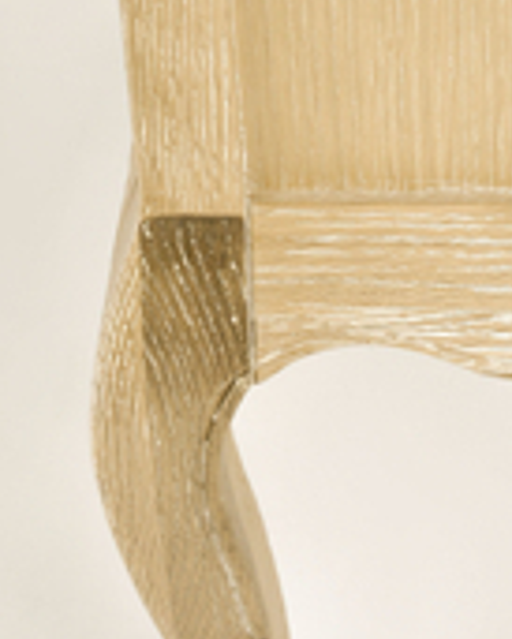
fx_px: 4485
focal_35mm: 237
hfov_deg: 6.5
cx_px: 630
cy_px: -359
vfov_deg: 8.0
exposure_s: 1/60
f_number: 9.5
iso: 160
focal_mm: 48
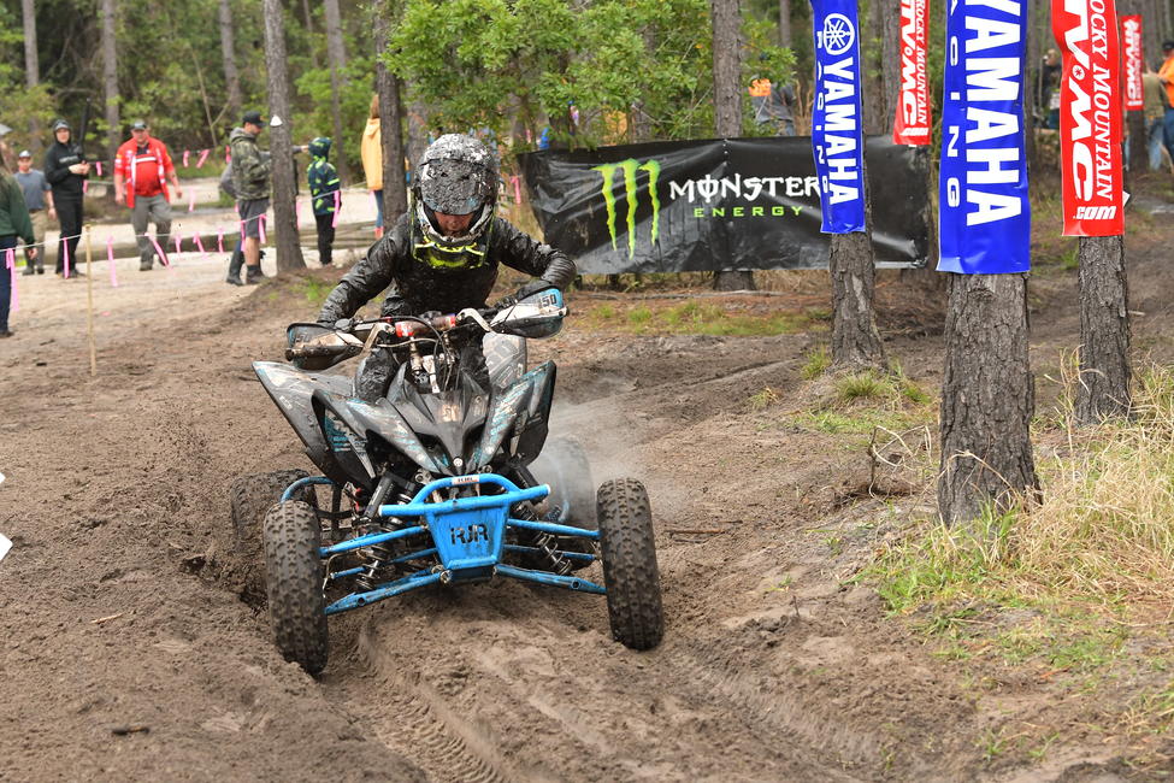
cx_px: 587
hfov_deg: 19.5
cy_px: 392
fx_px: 3424
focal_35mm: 105
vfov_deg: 13.0
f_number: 4.5
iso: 1000
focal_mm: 70
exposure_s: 1/1000
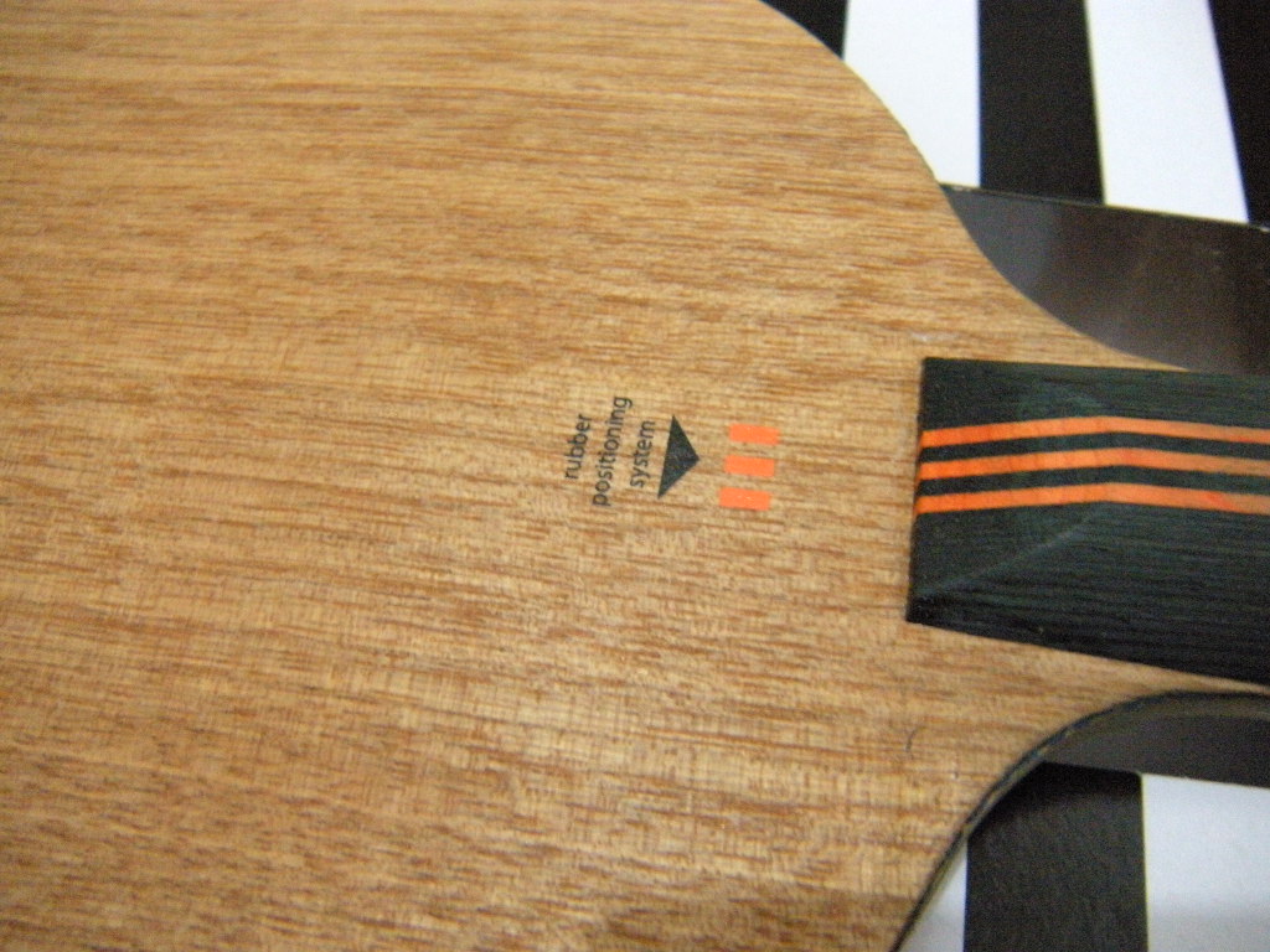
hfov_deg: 52.6
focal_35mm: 35
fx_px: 1284
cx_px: 635
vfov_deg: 40.7
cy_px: 476
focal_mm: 5.9
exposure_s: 1/8.7
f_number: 3.8
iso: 722
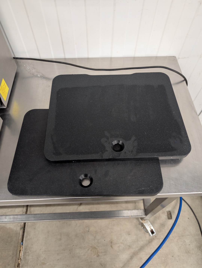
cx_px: 101
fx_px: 186
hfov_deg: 56.9
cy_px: 134
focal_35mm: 24
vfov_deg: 71.5
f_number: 1.68
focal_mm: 6.9
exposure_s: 1/33.3
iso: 336
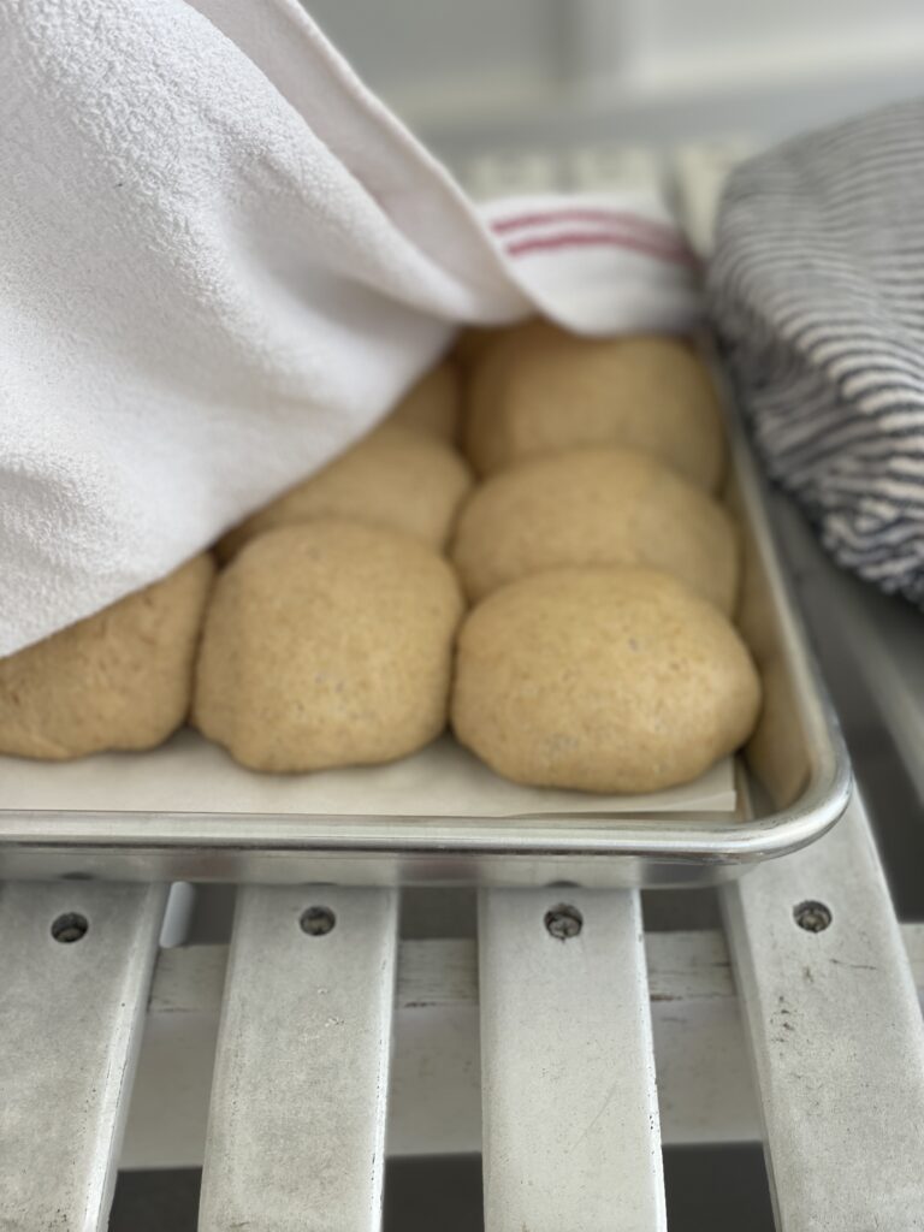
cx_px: 462
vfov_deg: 36.8
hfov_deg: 28.0
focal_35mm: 52
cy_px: 616
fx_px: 1851
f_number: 2
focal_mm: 6
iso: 32
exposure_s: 1/122
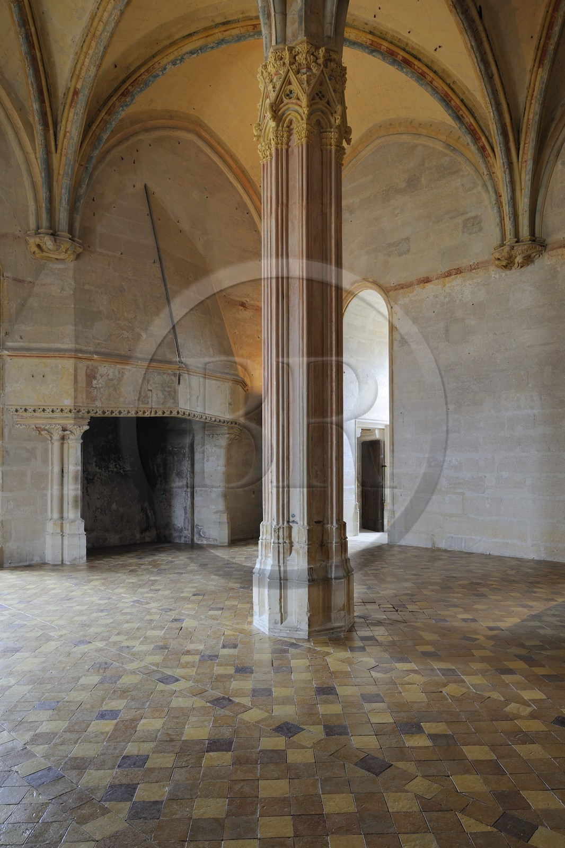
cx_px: 282
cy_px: 424
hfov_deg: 59.5
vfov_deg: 81.2
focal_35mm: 21
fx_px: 495
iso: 200
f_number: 11
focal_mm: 21
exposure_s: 3
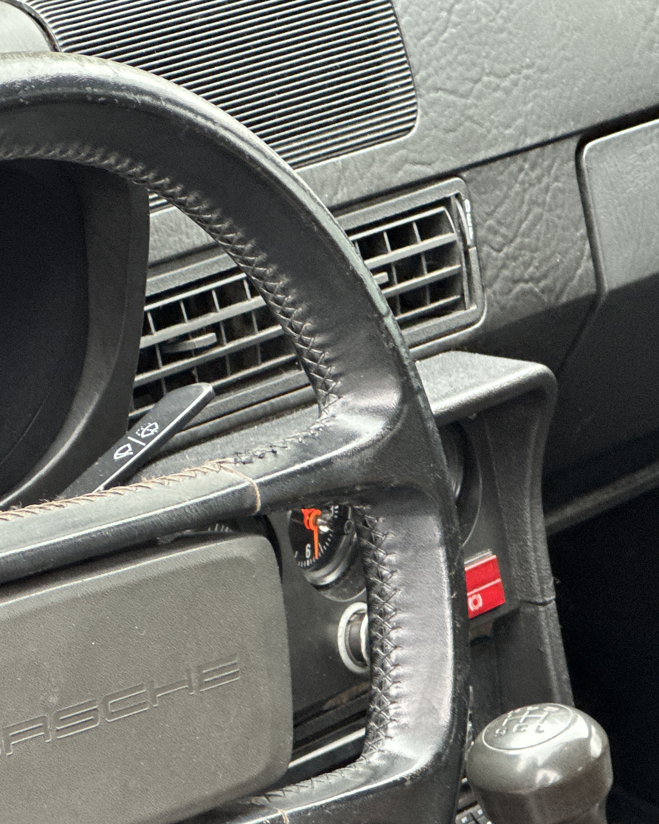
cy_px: 678
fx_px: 4096
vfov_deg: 11.4
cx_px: 15
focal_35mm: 168
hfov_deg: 9.1
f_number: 2.8
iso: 320
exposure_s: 1/40
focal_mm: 9
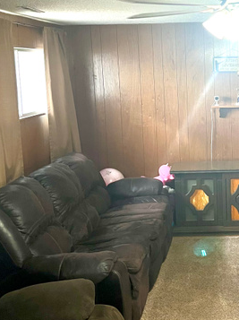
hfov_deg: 25.2
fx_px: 516
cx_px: 218
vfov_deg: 34.3
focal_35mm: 56
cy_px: 133
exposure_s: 1/40
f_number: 1.6
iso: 400
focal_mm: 5.1
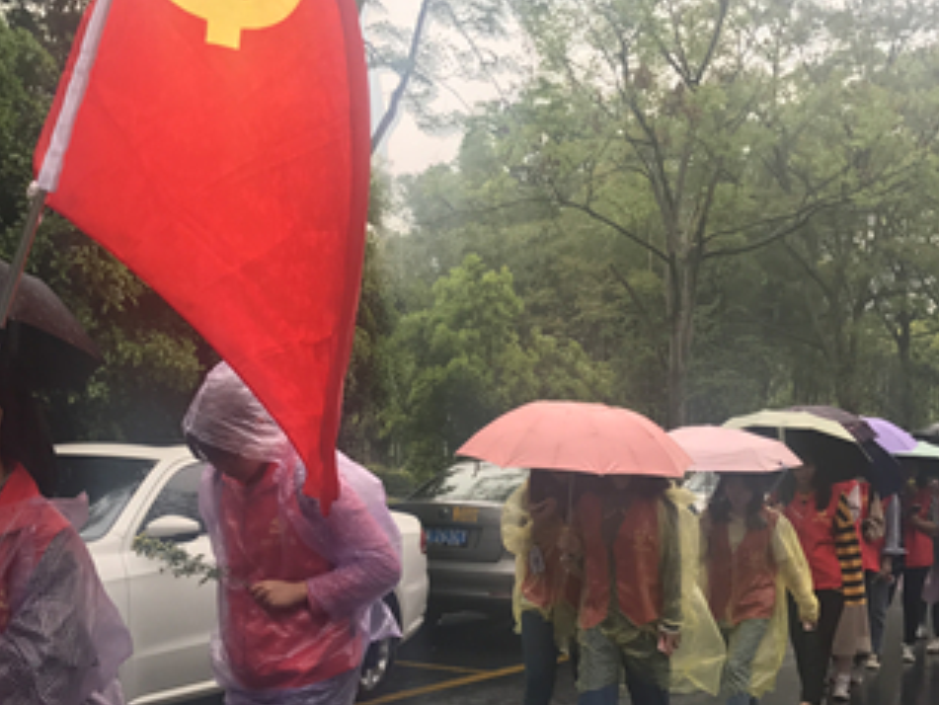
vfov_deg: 27.5
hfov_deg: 36.1
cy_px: 427
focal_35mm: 53
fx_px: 1438
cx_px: 412
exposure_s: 1/399
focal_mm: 3.99
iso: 20
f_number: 1.8
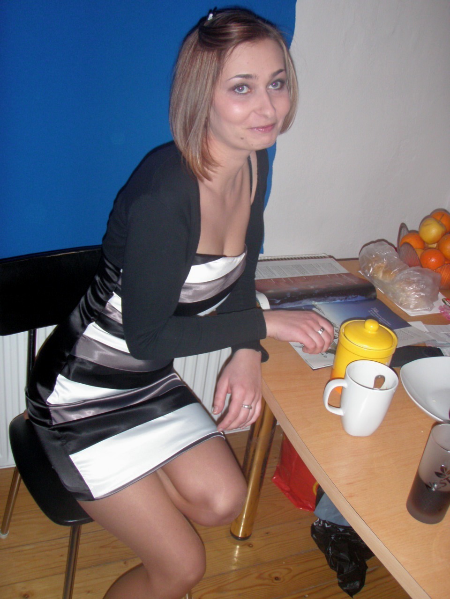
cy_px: 300
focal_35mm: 38
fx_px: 659
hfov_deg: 37.7
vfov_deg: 49.0
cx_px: 225
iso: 100
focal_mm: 6.7
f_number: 3.5
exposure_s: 1/30
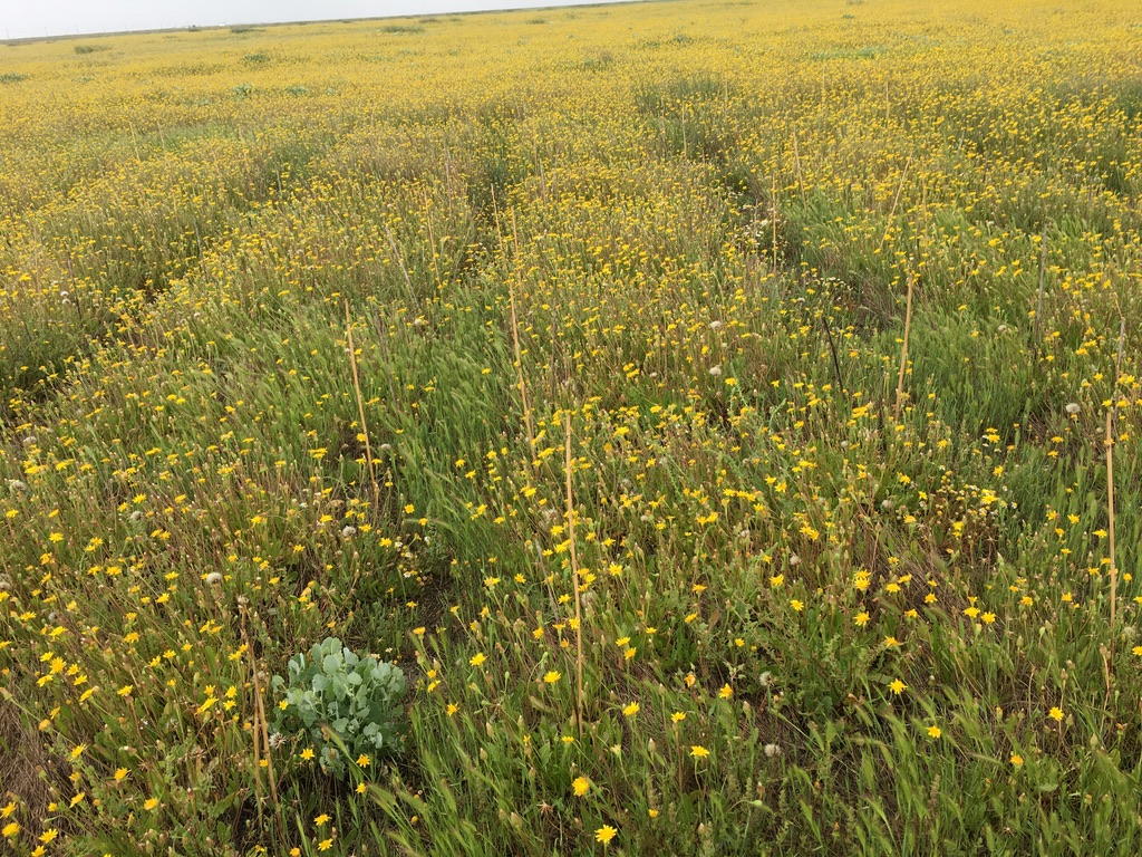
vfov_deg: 48.2
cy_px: 428
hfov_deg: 61.7
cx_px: 571
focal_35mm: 29
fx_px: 957
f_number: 2.2
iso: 25
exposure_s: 1/222
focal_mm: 4.15
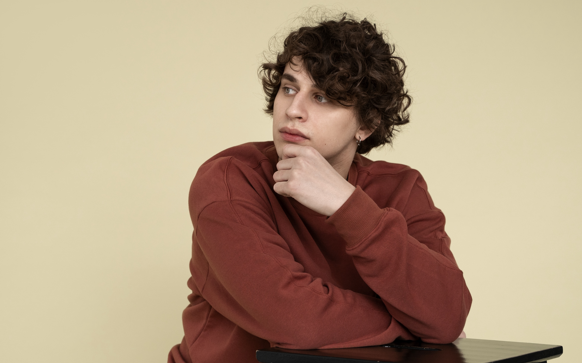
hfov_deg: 29.8
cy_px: 186
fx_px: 1094
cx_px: 288
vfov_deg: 18.9
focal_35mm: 69
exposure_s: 1/160
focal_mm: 45
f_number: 3.2
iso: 320
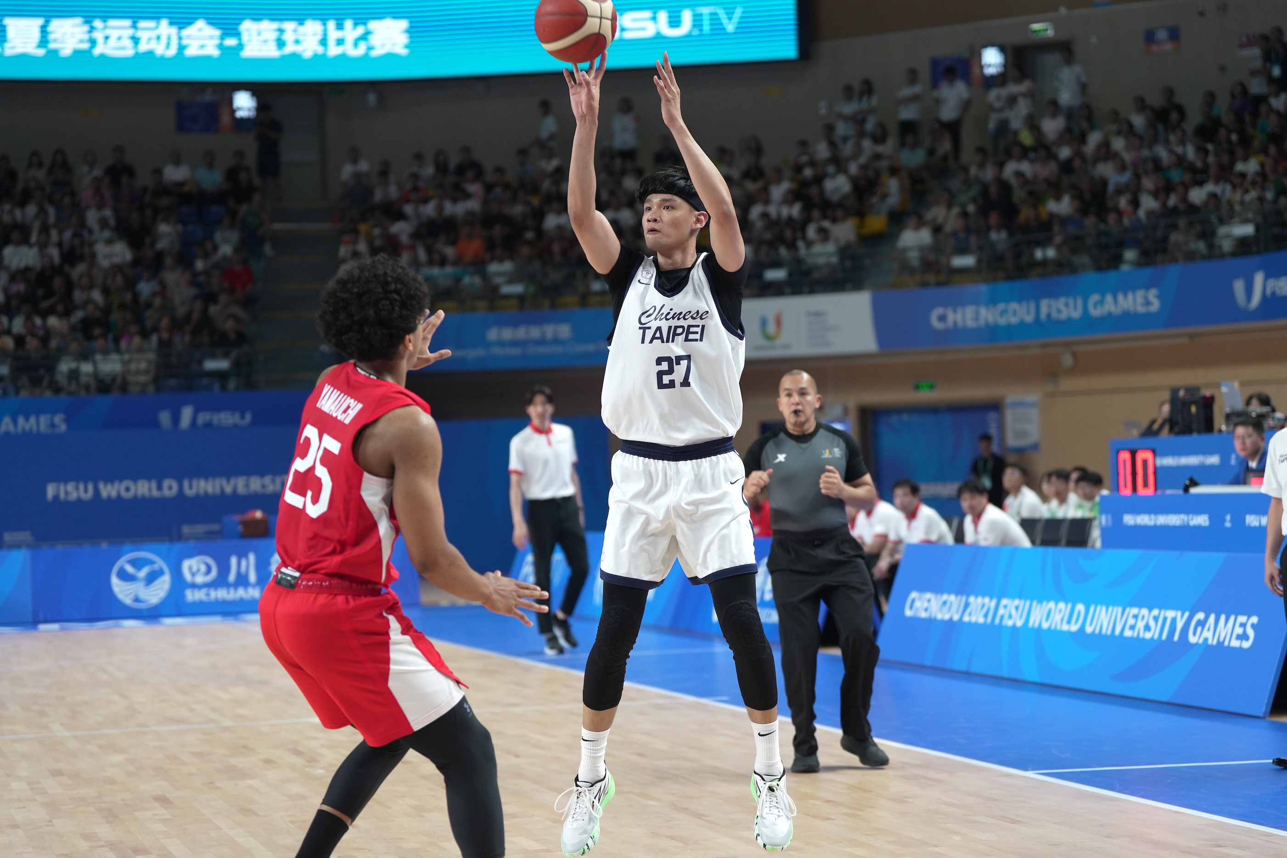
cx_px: 644
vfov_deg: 15.9
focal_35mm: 86
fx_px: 3074
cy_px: 429
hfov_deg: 23.6
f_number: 2.8
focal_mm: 86
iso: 1000
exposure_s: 1/1000
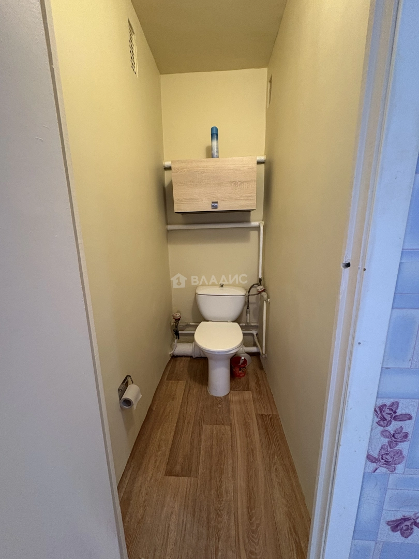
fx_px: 226
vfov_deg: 102.1
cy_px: 280
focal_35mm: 14
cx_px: 210
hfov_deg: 85.7
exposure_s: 1/50
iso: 320
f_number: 2.2
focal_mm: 2.22
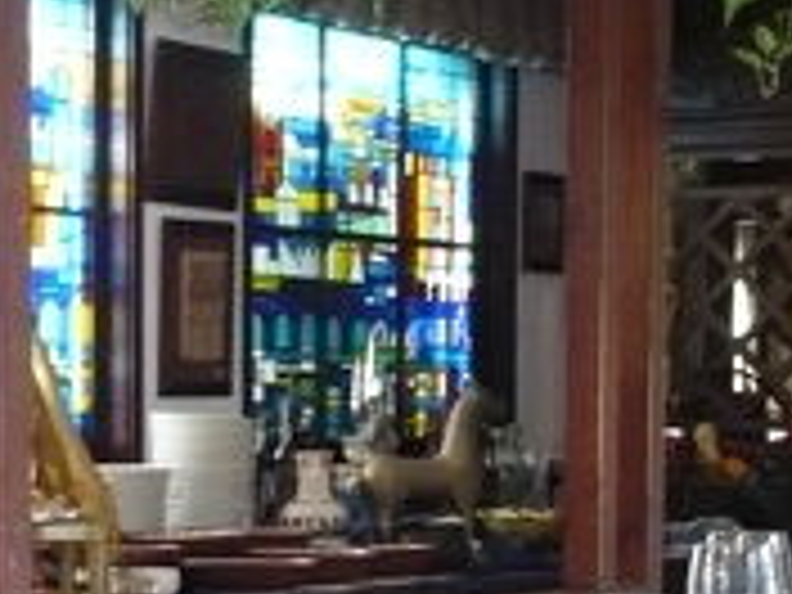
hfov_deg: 15.2
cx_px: 144
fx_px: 2951
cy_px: 511
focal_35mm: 129
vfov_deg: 11.4
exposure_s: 1/30
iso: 400
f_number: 2.8
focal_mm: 5.8
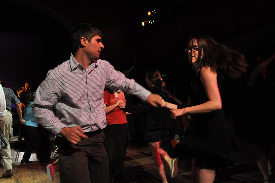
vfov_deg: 39.9
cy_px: 92
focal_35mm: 33
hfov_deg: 57.3
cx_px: 138
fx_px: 252
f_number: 3.8
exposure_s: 1/80
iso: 800
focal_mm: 22
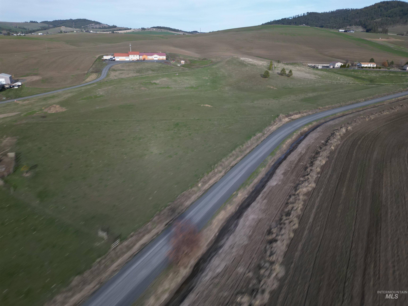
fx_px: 283
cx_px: 204
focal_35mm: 24
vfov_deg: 56.8
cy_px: 153
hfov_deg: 71.6
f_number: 1.7
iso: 110
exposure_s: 1/15
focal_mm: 6.72
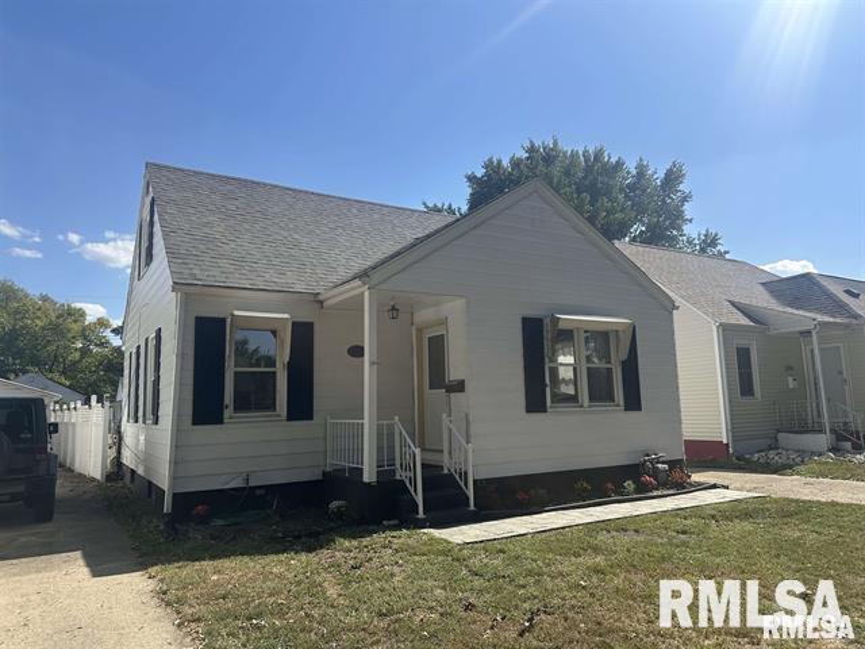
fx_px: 600
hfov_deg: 71.6
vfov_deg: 56.8
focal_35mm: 24
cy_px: 324
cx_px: 432
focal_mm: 6.86
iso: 80
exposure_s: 1/4762
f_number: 1.78
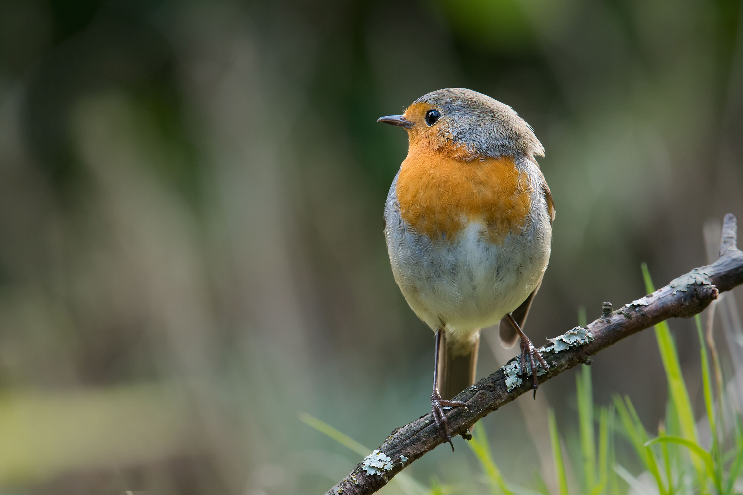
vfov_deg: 2.4
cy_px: 248
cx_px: 372
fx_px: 12073
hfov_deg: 3.5
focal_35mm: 585
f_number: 8
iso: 1000
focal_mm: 390
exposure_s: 1/100
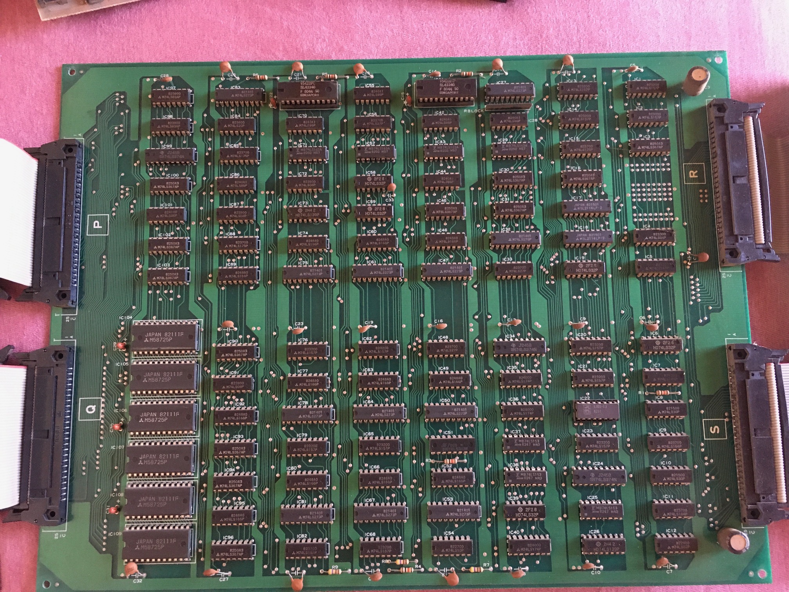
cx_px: 394
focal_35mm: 29
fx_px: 661
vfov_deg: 48.2
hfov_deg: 61.7
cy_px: 296
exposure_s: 1/25
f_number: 2.2
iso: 200
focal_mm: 4.15
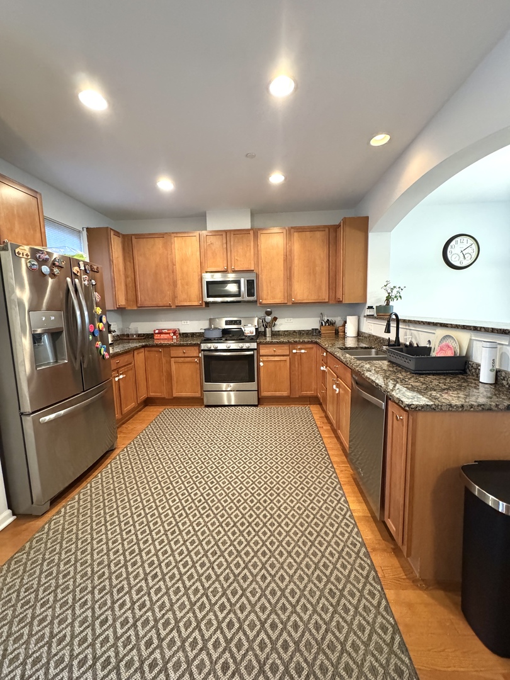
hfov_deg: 85.7
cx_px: 255
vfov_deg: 102.1
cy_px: 340
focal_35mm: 14
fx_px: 275
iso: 1250
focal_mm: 2.22
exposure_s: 1/60
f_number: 2.2
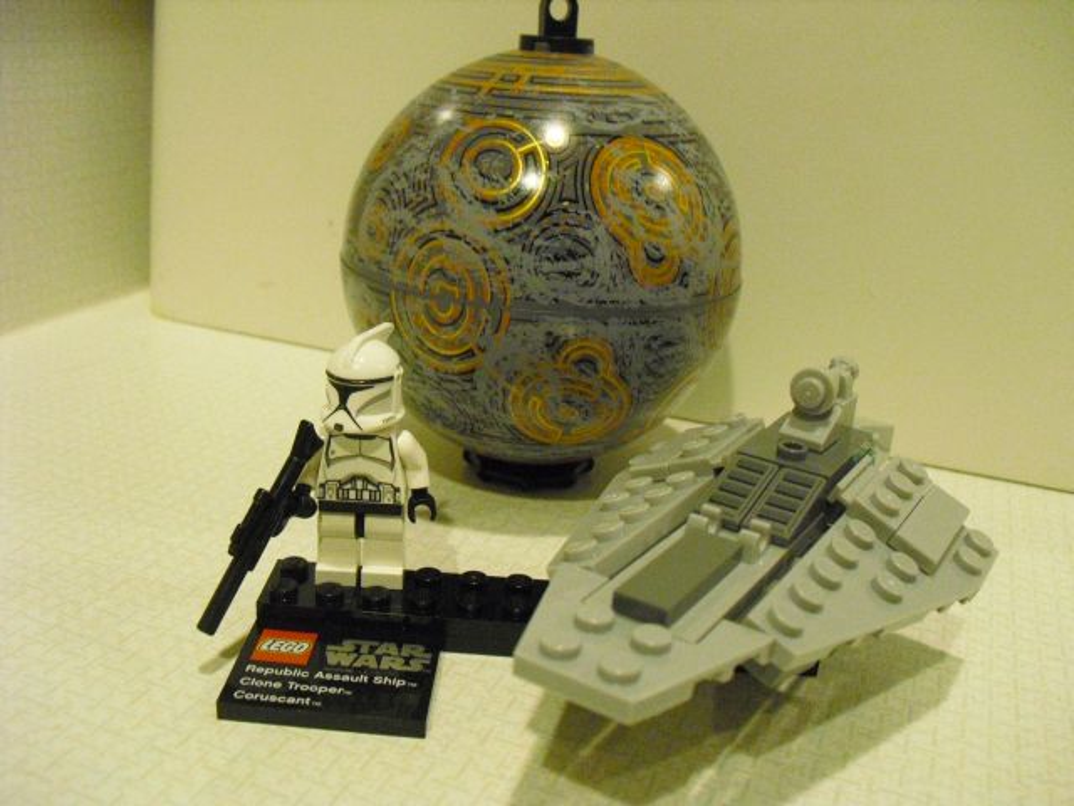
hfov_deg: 51.4
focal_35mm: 36
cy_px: 403
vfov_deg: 39.7
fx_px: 1117
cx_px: 537
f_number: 3.1
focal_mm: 6.3
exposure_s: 1/30
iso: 800
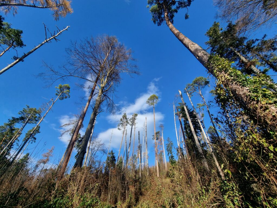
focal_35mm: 13
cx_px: 138
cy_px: 104
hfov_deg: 106.2
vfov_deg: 89.9
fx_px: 104
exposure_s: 1/988
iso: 50
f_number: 2.2
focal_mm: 2.2
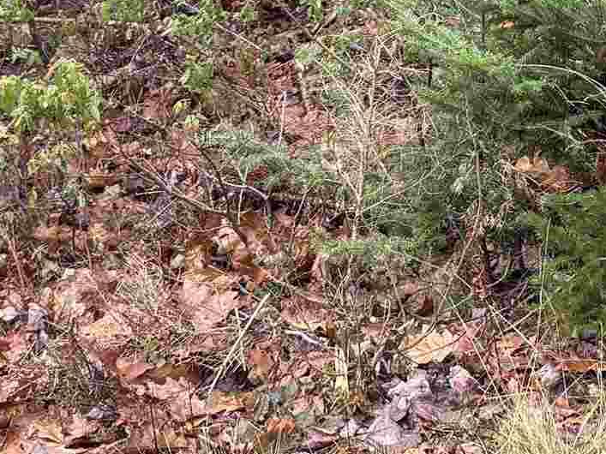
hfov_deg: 17.2
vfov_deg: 12.1
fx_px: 1978
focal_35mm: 113
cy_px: -362
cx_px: 528
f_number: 1.6
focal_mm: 5.96
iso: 80
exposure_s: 1/121
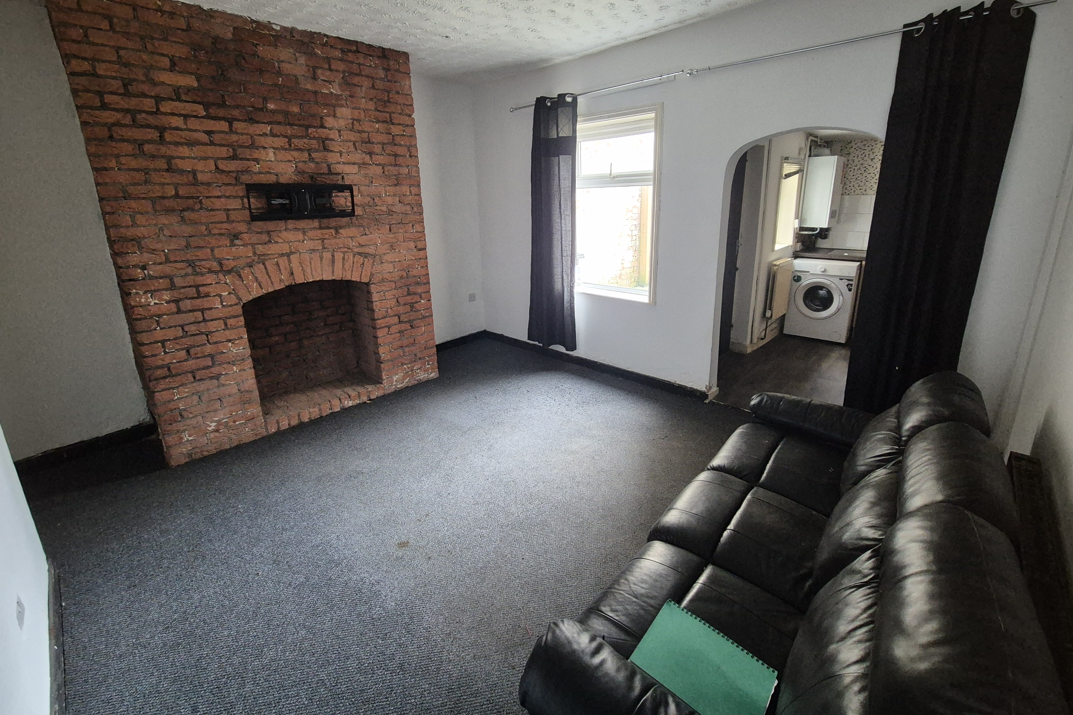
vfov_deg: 80.7
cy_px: 308
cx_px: 542
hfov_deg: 104.3
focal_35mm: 14
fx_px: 417
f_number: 2.2
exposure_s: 1/50
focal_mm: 2.2
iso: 1000
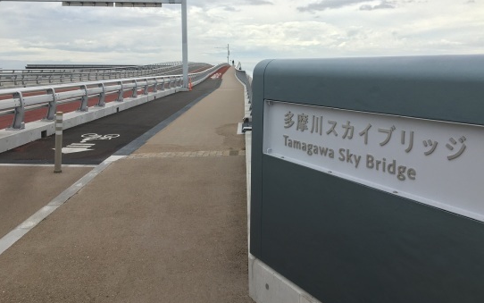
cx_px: 266
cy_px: 106
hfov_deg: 56.6
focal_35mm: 34
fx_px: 449
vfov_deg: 37.0
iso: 25
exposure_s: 1/1099
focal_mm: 4.15
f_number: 2.2
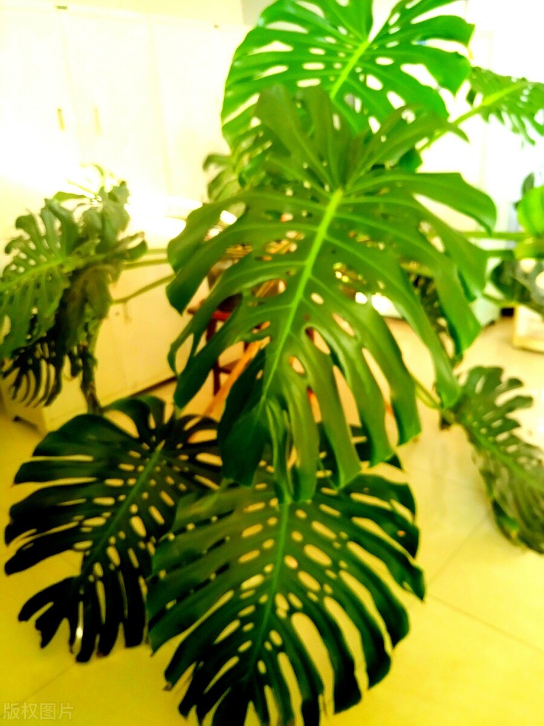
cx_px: 272
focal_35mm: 25
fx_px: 524
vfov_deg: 69.4
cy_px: 363
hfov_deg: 54.9
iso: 100
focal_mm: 4.36
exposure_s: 1/50
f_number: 1.8
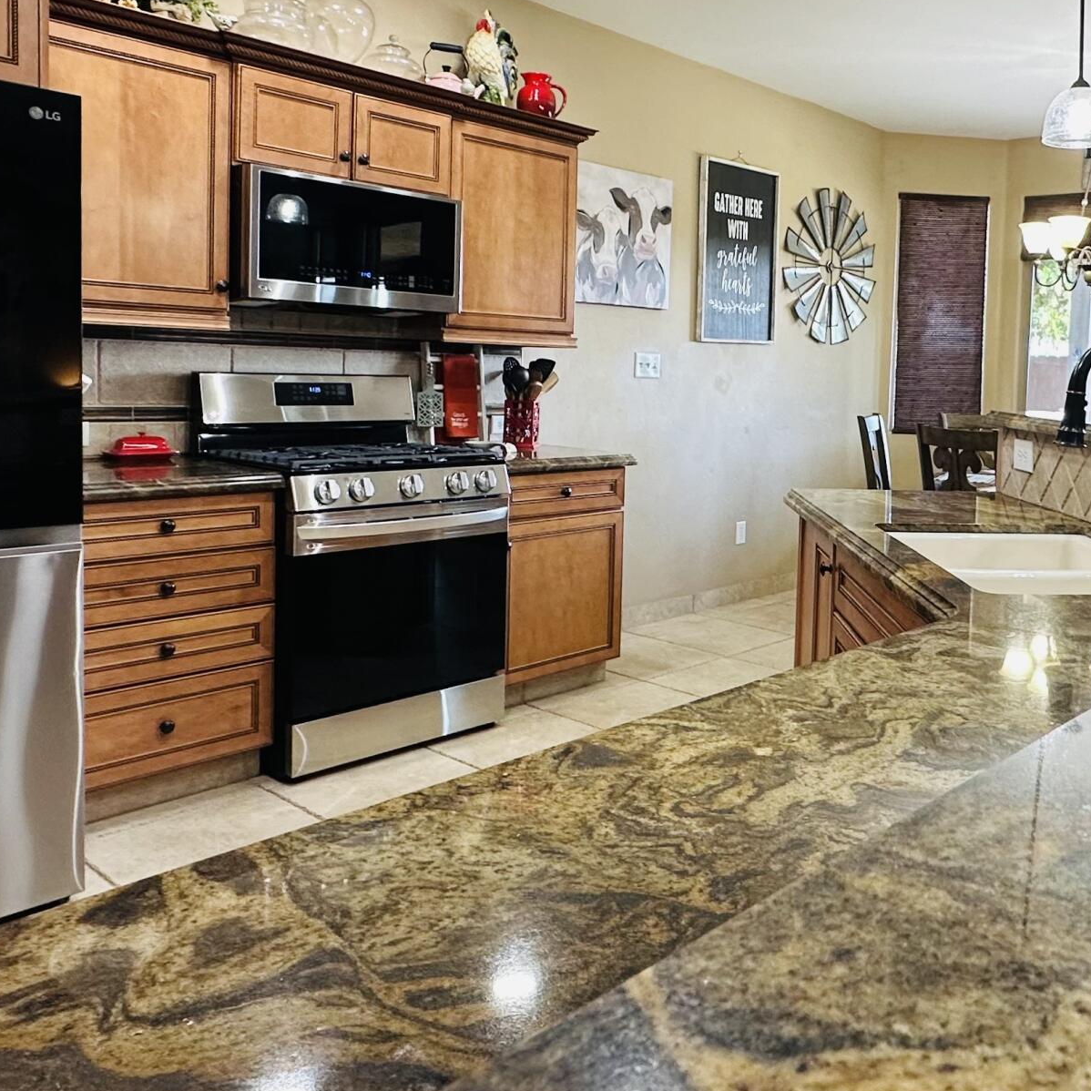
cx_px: 772
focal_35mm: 31
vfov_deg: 52.1
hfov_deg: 51.0
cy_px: 432
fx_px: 1105
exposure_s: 1/60
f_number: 2.2
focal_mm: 2.22
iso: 160
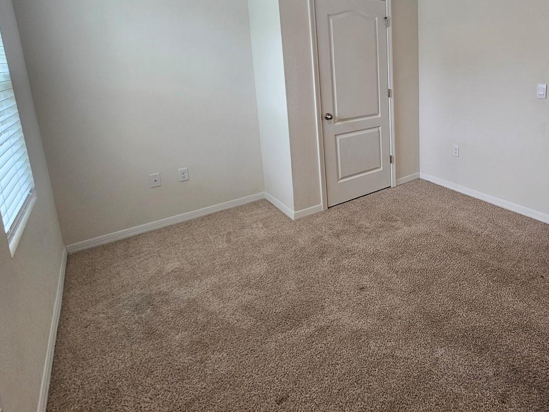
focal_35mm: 20
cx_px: 395
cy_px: 120
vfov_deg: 63.3
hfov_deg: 77.1
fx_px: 317
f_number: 2.2
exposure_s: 1/60
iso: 80
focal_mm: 2.2
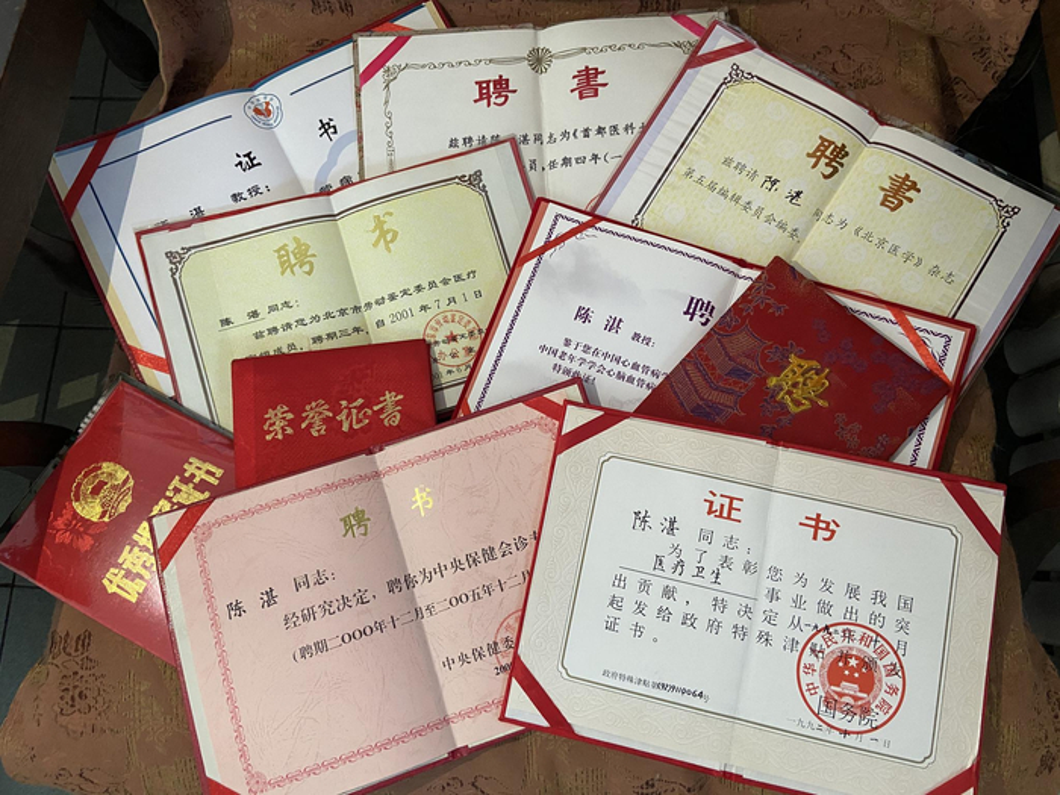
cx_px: 530
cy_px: 398
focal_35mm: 26
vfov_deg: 53.1
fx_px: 796
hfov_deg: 67.3
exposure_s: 1/60
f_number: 1.8
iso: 400
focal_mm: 4.25
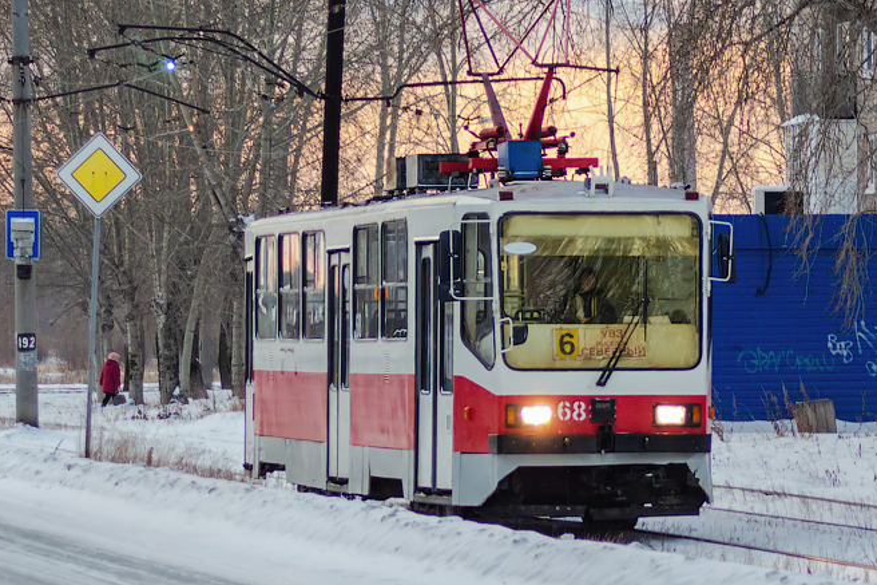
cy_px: 190
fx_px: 5015
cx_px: 488
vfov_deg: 6.7
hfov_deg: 10.0
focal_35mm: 206
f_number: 6.3
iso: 800
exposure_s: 1/250
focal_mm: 75
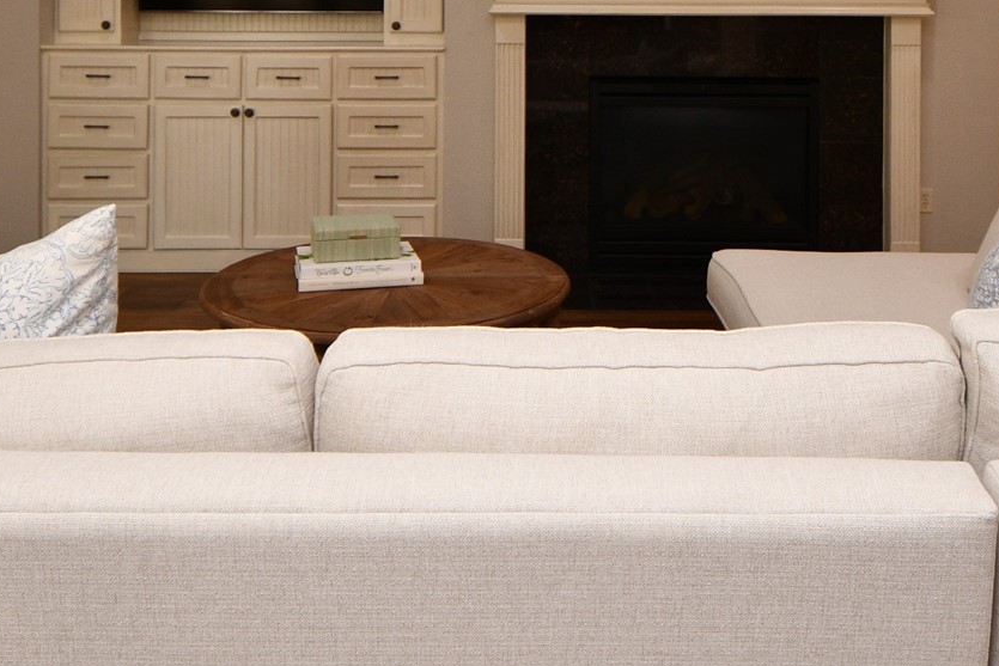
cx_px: 536
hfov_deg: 49.5
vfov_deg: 31.3
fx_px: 1082
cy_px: -23
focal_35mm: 39
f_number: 4
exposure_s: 1/60
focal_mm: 10
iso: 360
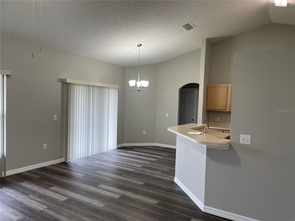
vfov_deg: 53.1
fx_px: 222
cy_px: 110
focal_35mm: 26
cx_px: 148
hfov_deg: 67.3
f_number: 1.6
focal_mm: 4.2
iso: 100
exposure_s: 1/120
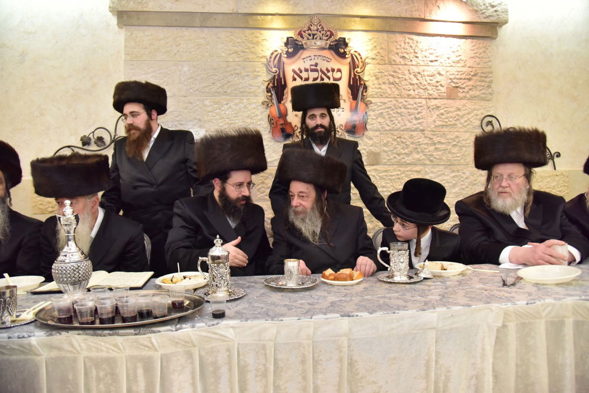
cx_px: 294
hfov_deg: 73.7
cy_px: 196
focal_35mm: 24
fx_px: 393
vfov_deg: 53.1
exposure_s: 1/160
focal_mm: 24
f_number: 4
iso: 2000
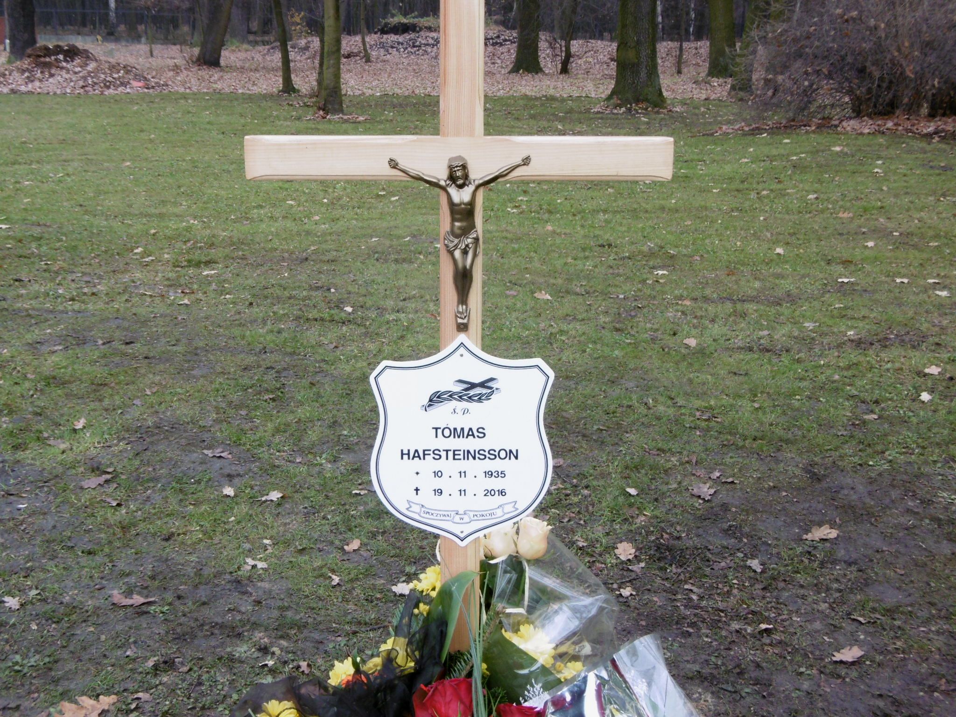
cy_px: 358
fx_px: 1188
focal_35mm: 43
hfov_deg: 43.9
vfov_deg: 33.6
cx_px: 478
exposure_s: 1/60
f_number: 3.8
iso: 200
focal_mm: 7.7
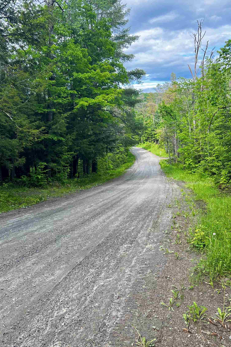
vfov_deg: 51.9
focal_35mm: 37
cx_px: 110
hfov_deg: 35.9
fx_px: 356
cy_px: 171
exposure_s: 1/709
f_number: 1.5
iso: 50
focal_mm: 5.7
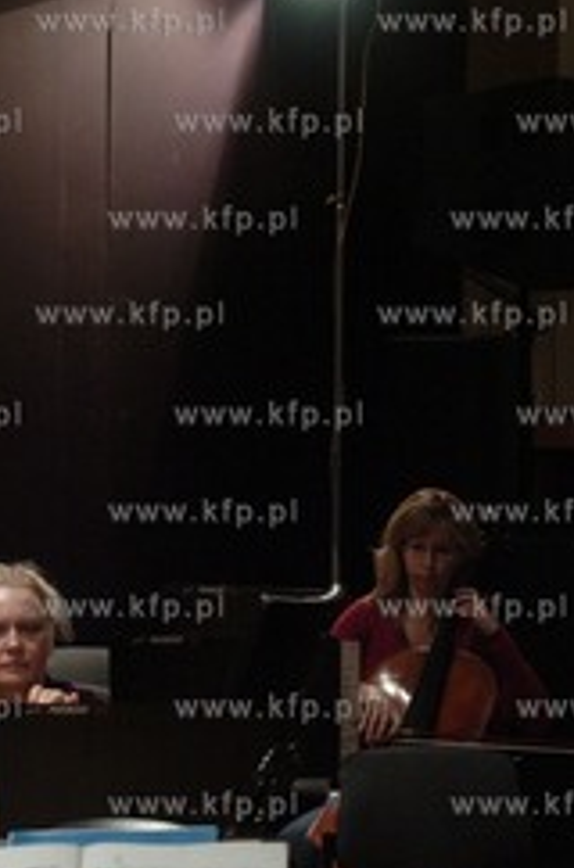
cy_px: 409
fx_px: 2983
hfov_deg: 11.0
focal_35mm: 124
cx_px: 152
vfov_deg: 16.6
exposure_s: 1/50
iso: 640
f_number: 4.5
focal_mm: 50
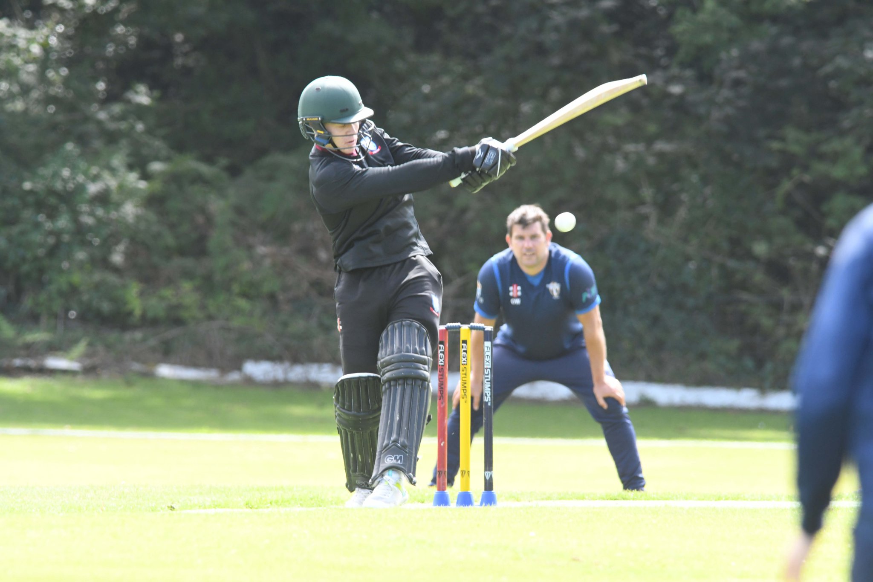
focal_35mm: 900
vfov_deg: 1.5
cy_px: 291
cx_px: 436
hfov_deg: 2.3
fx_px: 21822
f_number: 11
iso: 1600
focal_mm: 600
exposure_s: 1/500
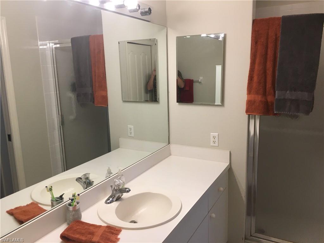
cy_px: 122
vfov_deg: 48.2
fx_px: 271
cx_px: 162
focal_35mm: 29
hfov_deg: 61.7
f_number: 2.2
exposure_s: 1/30
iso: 32
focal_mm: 4.15
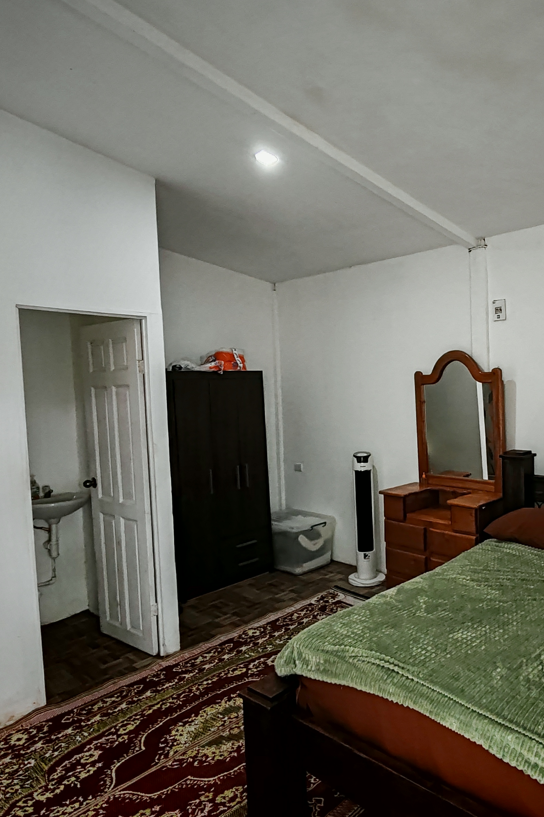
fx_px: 544
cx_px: 411
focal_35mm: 24
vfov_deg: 73.7
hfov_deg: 50.8
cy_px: 432
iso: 250
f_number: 2.2
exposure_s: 1/33
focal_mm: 1.96
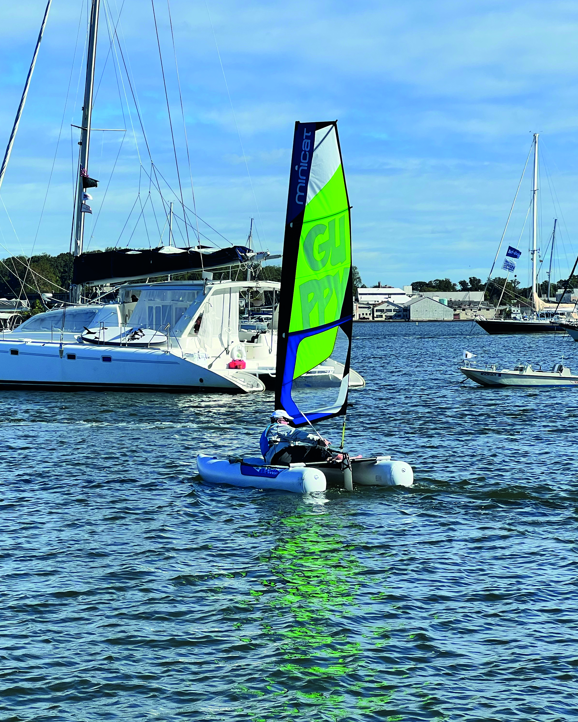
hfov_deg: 15.2
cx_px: 232
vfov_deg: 19.0
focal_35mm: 101
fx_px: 2160
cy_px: 361
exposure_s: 1/840
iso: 32
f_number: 2.8
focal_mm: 9
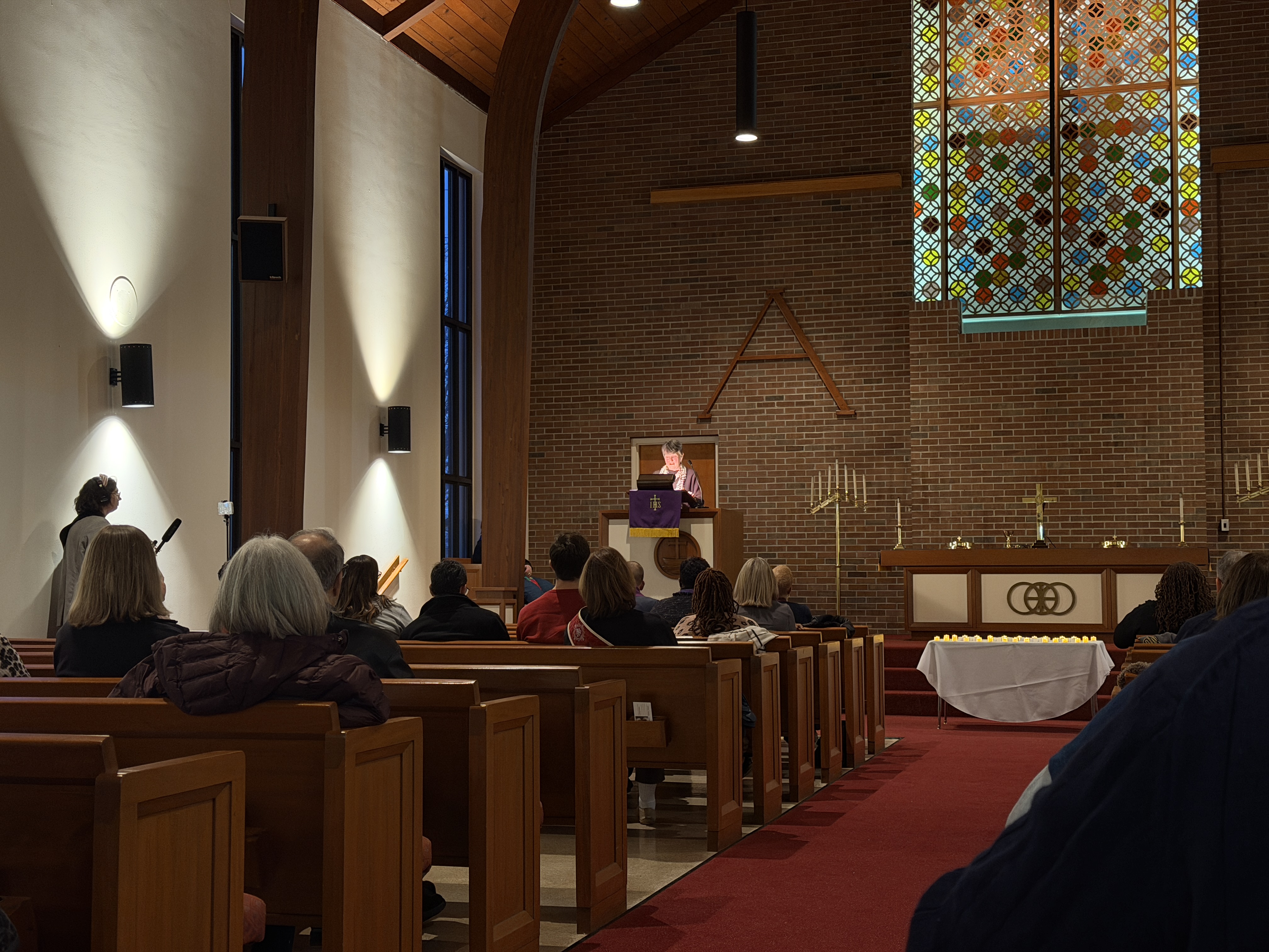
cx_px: 634
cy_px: 476
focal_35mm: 48
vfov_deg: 30.3
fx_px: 1760
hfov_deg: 39.7
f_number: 1.78
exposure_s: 1/30
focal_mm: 6.76
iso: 500
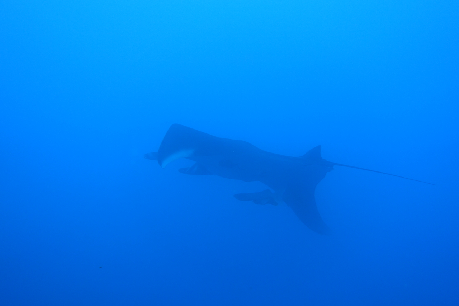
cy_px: 153
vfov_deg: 37.8
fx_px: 446
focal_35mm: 35
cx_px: 230
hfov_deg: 54.4
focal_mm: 12.99
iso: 125
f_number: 2.8
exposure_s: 1/80
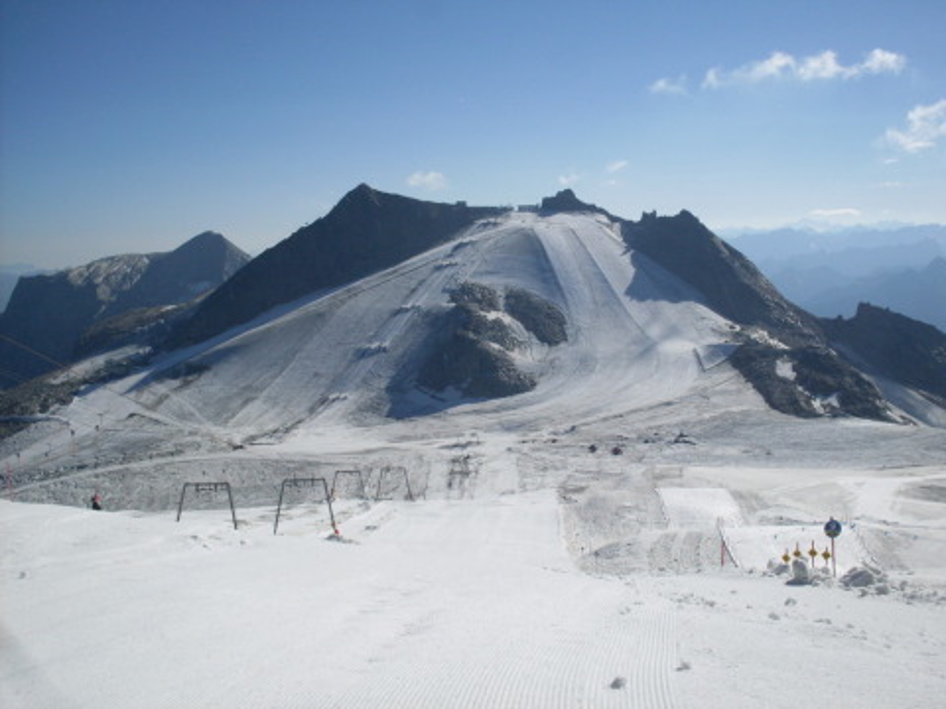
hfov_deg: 49.0
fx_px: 1038
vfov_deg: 37.7
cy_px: 354
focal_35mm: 38
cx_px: 473
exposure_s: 1/500
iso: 80
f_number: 8.4
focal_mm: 6.3
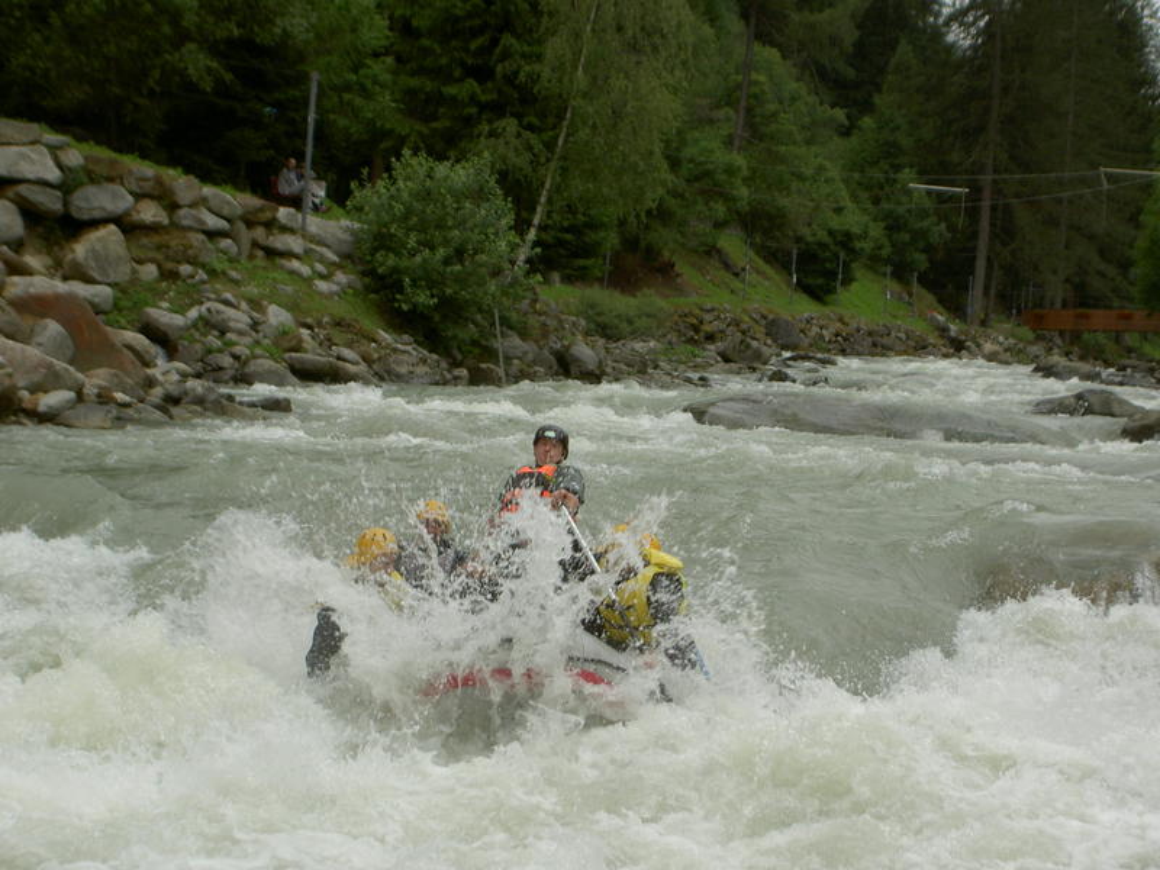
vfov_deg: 12.7
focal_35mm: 117
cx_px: 580
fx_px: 3921
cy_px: 435
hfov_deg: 16.8
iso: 50
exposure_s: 1/200
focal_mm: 24
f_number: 4.9
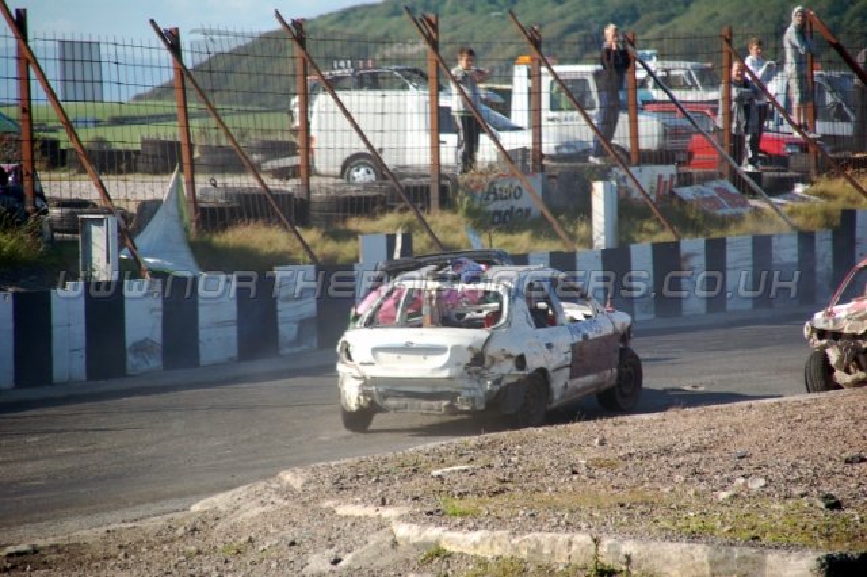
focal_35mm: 232
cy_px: 288
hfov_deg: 8.9
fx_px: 5596
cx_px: 434
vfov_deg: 5.9
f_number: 6
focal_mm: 155
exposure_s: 1/800
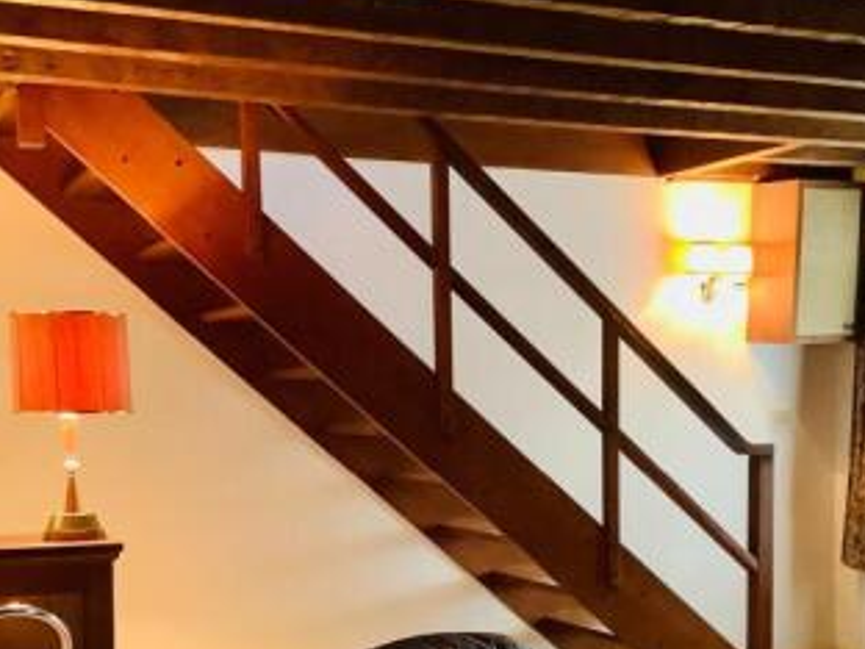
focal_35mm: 58
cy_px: 573
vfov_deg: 24.6
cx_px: 451
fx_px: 1449
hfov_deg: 33.2
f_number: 2.4
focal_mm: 3.3
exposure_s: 1/50
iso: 250
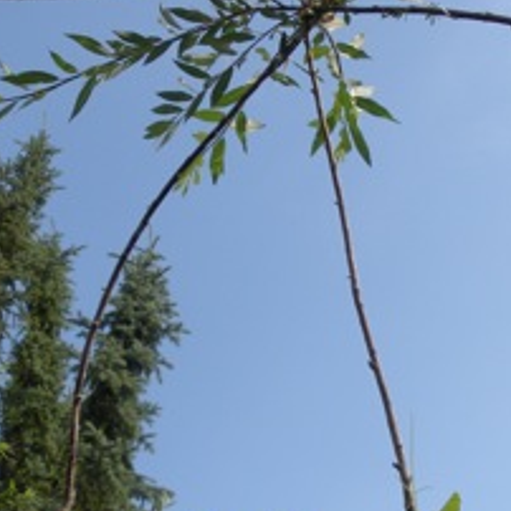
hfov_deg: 23.2
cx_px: 352
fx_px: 1236
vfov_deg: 23.3
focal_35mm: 74
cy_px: 307
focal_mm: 6.3
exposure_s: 1/583
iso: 64
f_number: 3.5
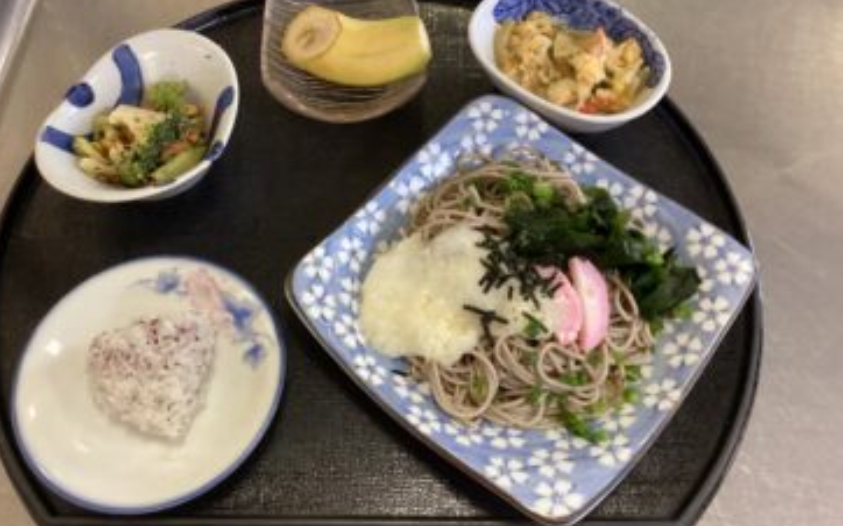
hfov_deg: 56.7
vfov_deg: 37.2
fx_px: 781
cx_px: 409
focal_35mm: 34
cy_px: 227
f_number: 2.4
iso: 400
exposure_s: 1/60
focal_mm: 3.3
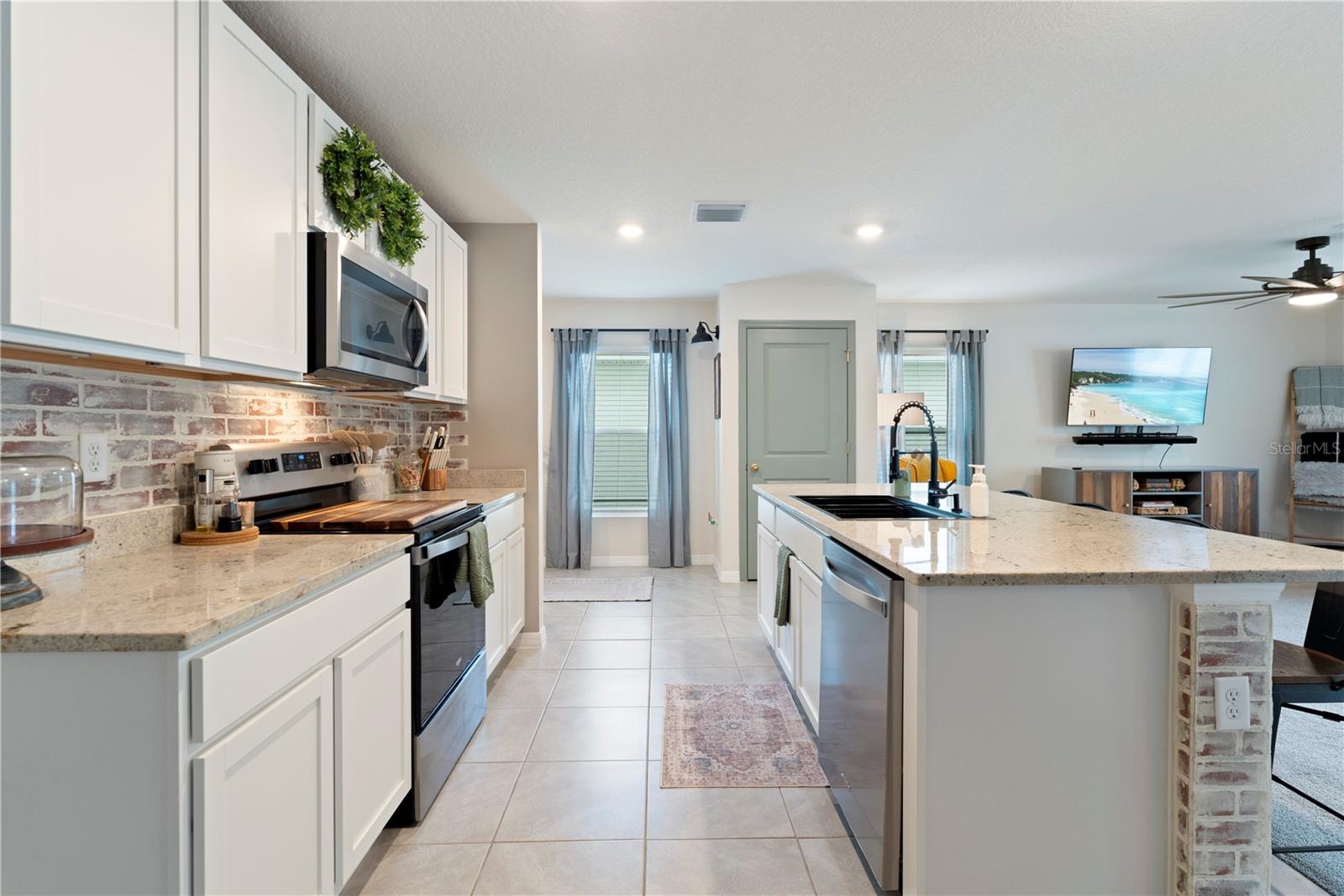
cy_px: 448
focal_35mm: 16
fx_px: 605
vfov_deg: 73.0
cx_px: 672
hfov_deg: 96.0
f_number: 6.3
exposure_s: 1/10
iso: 400
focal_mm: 16.2
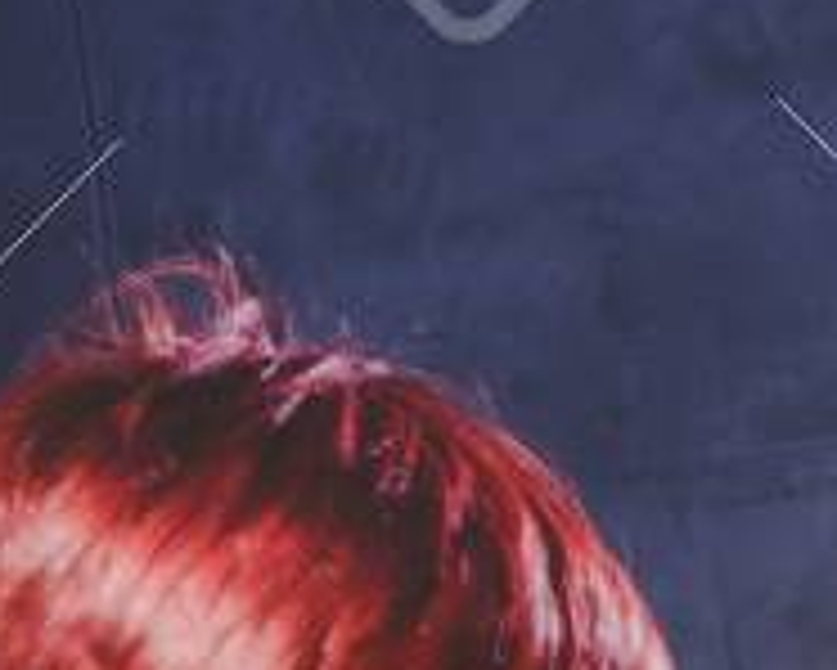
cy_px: 1261
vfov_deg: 6.4
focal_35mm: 236
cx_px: 1314
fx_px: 5849
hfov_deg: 8.0
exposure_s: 1/125
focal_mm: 24
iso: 100
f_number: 4
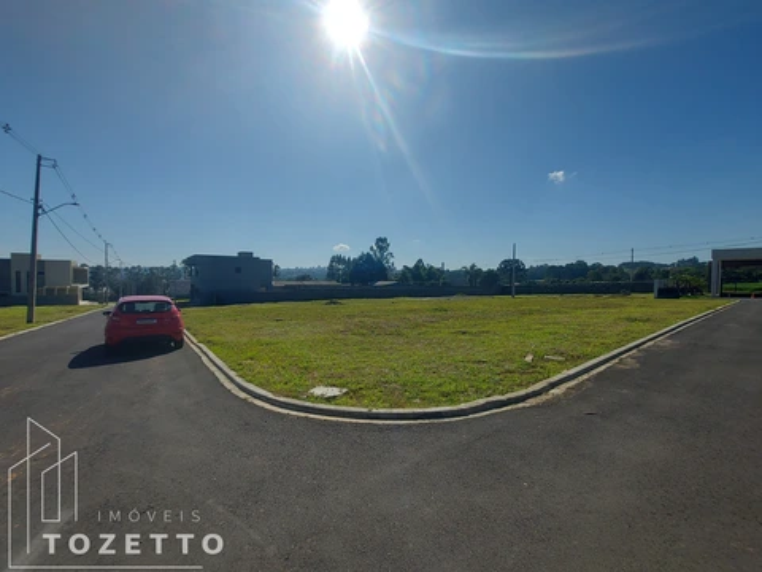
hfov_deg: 106.2
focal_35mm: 13
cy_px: 286
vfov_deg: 89.9
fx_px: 286
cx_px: 381
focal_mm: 1.74
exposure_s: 1/3712
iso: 64
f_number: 2.2
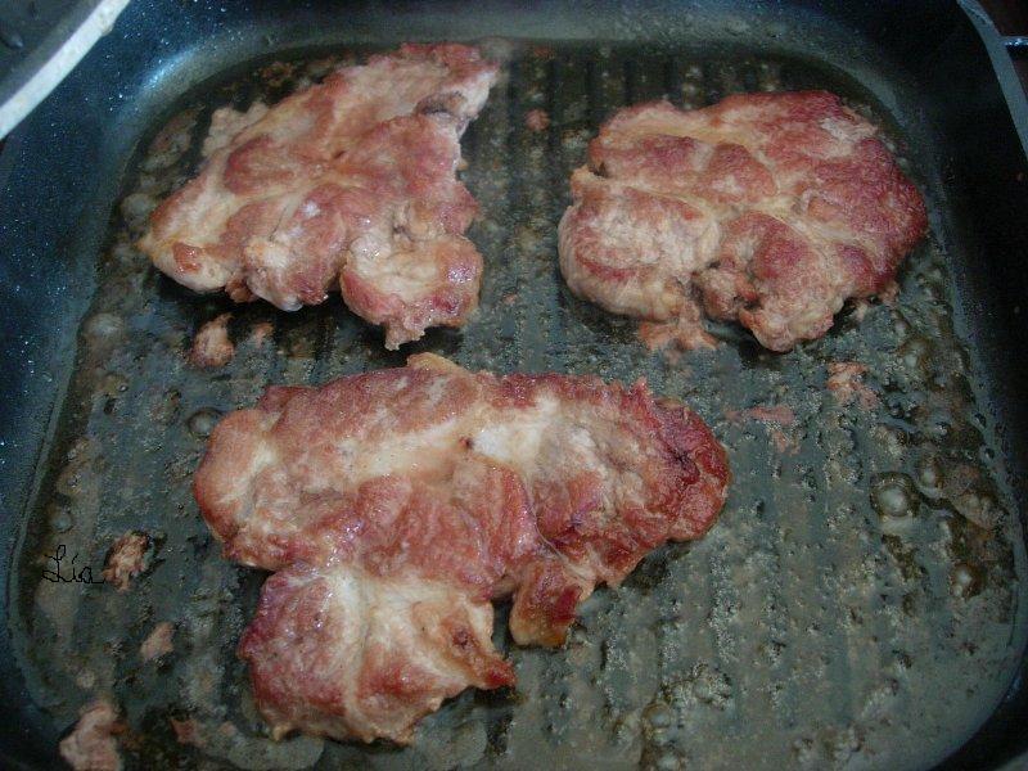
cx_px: 514
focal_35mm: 38
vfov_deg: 37.7
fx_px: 1128
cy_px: 386
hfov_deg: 49.0
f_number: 2.8
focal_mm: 7.8
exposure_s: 1/23.9
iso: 200
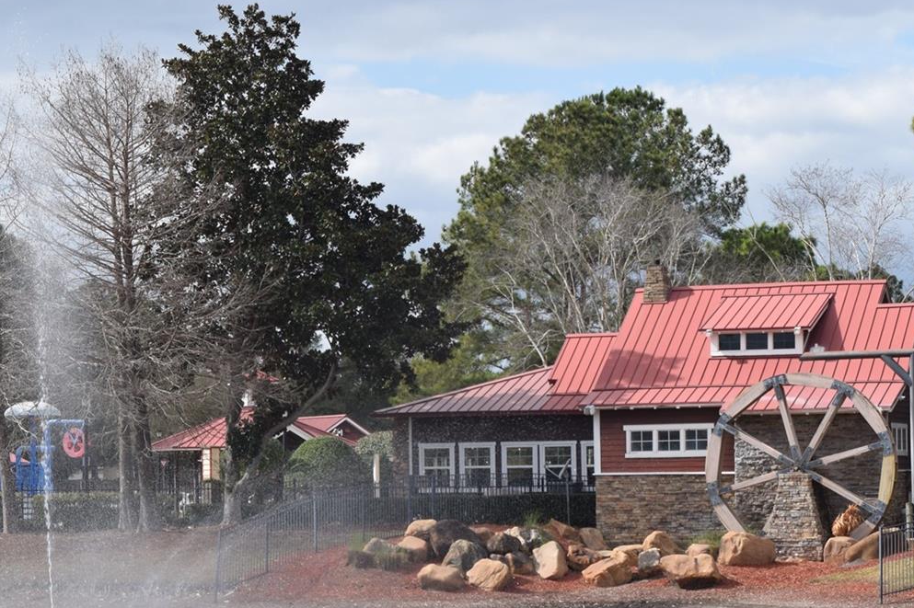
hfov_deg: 18.8
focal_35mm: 109
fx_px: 2761
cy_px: 466
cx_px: 544
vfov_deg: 12.5
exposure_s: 1/400
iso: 200
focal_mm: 45
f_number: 10
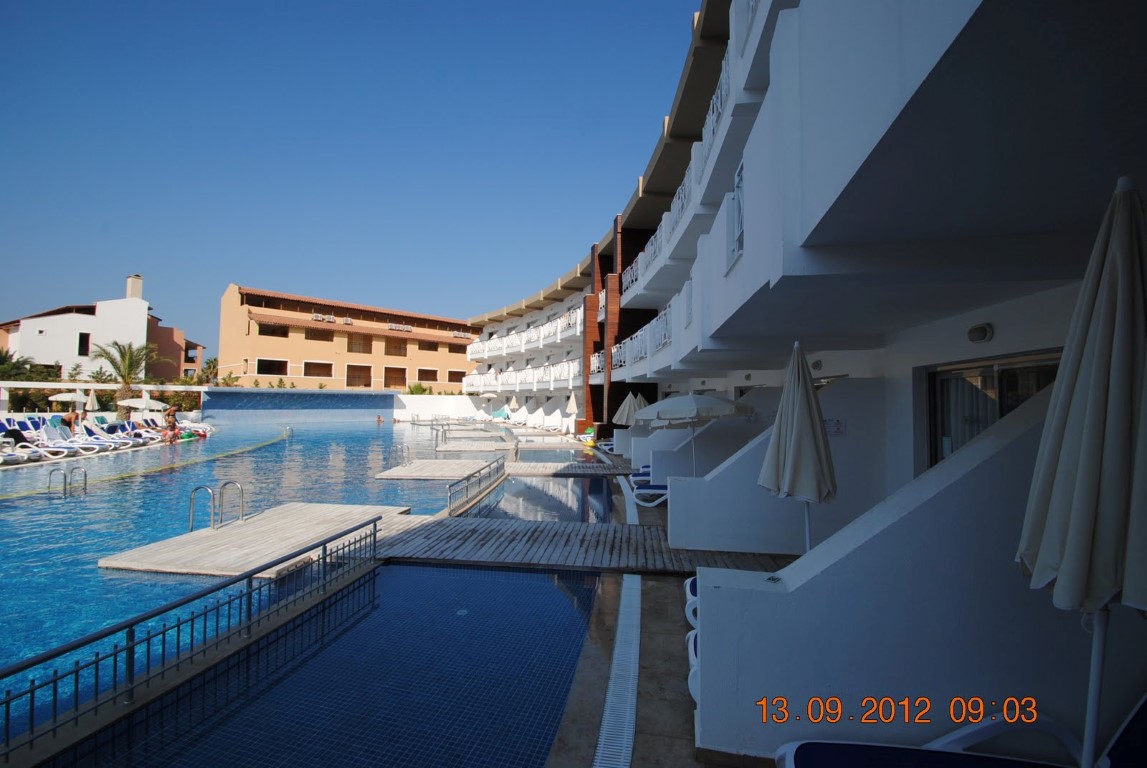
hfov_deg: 100.3
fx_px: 479
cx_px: 574
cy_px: 384
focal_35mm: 15
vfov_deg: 77.5
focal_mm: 10
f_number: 9
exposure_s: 1/320
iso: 100
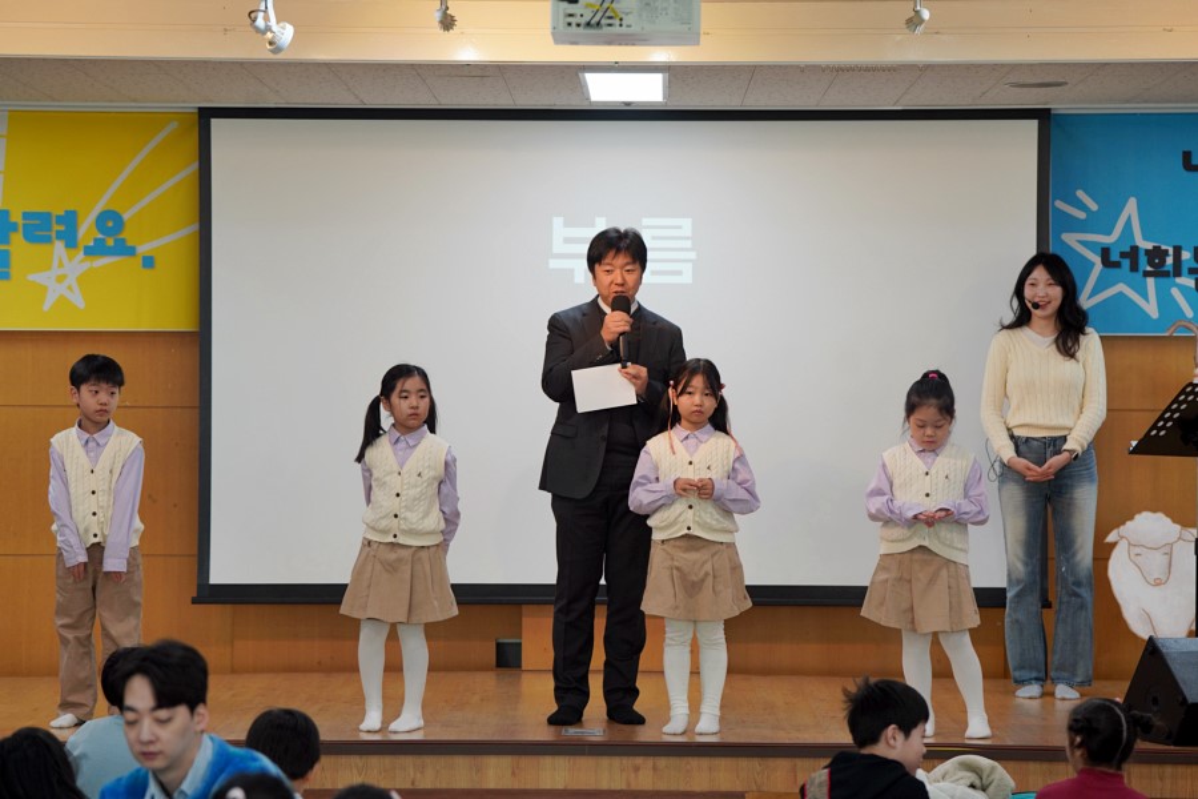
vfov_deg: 13.0
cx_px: 599
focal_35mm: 105
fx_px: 3494
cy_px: 400
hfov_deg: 19.5
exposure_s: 1/160
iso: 640
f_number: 4
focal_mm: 105
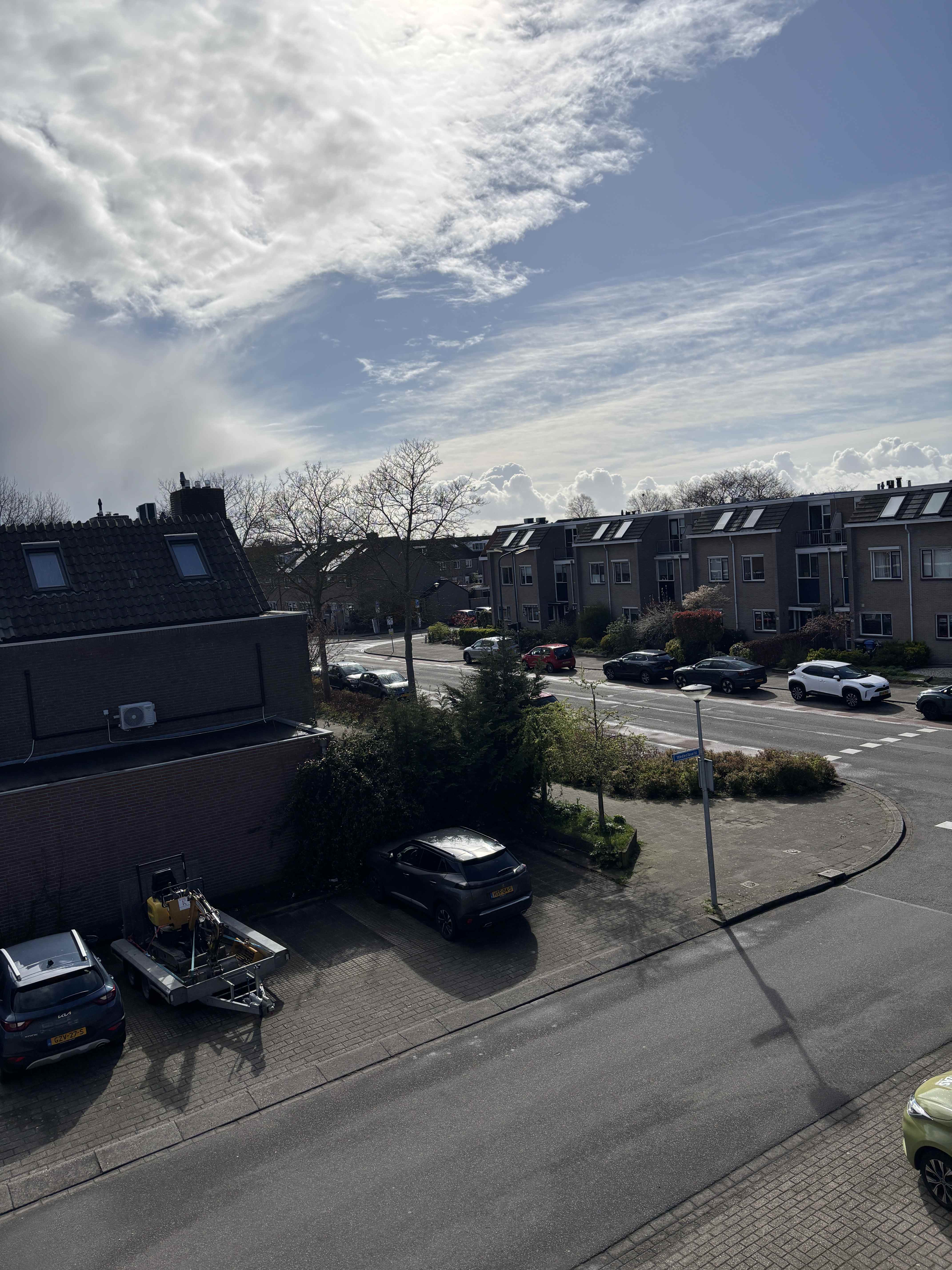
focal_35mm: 26
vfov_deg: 67.3
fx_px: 953
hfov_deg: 53.1
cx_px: 476
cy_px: 635
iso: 50
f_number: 1.6
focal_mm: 5.96
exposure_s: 1/10989
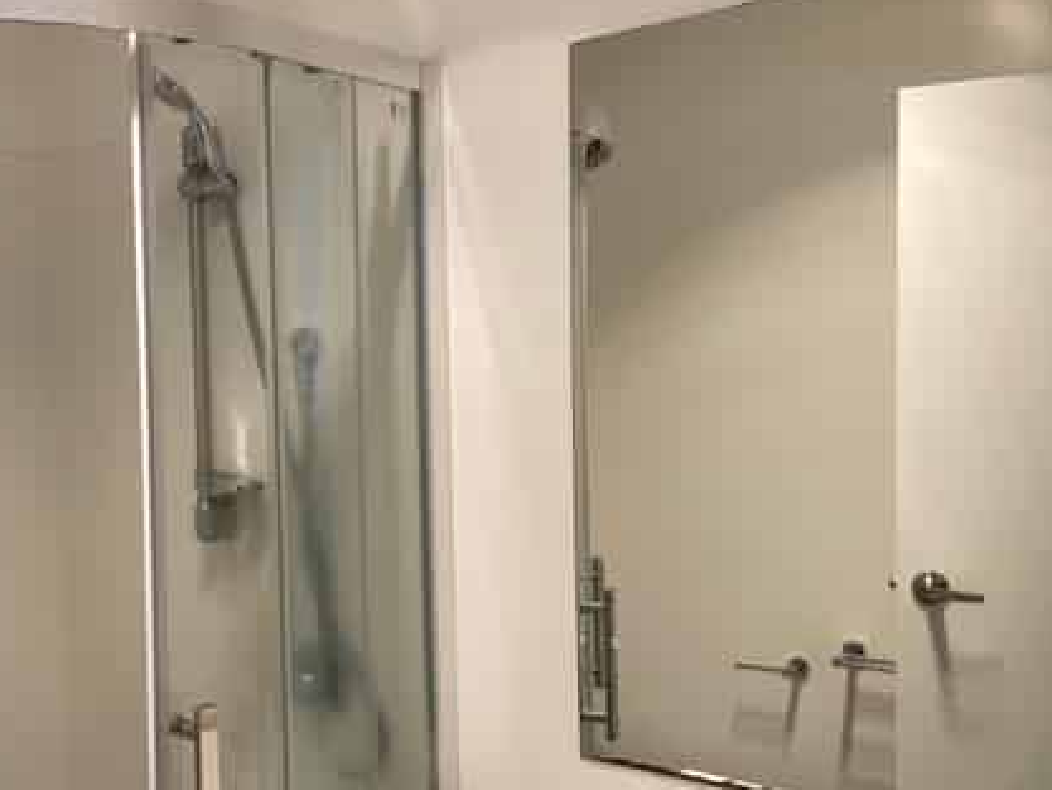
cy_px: 445
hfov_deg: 44.4
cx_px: 280
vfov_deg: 35.1
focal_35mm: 41
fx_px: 1246
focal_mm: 4.25
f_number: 1.8
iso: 50
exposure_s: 1/100
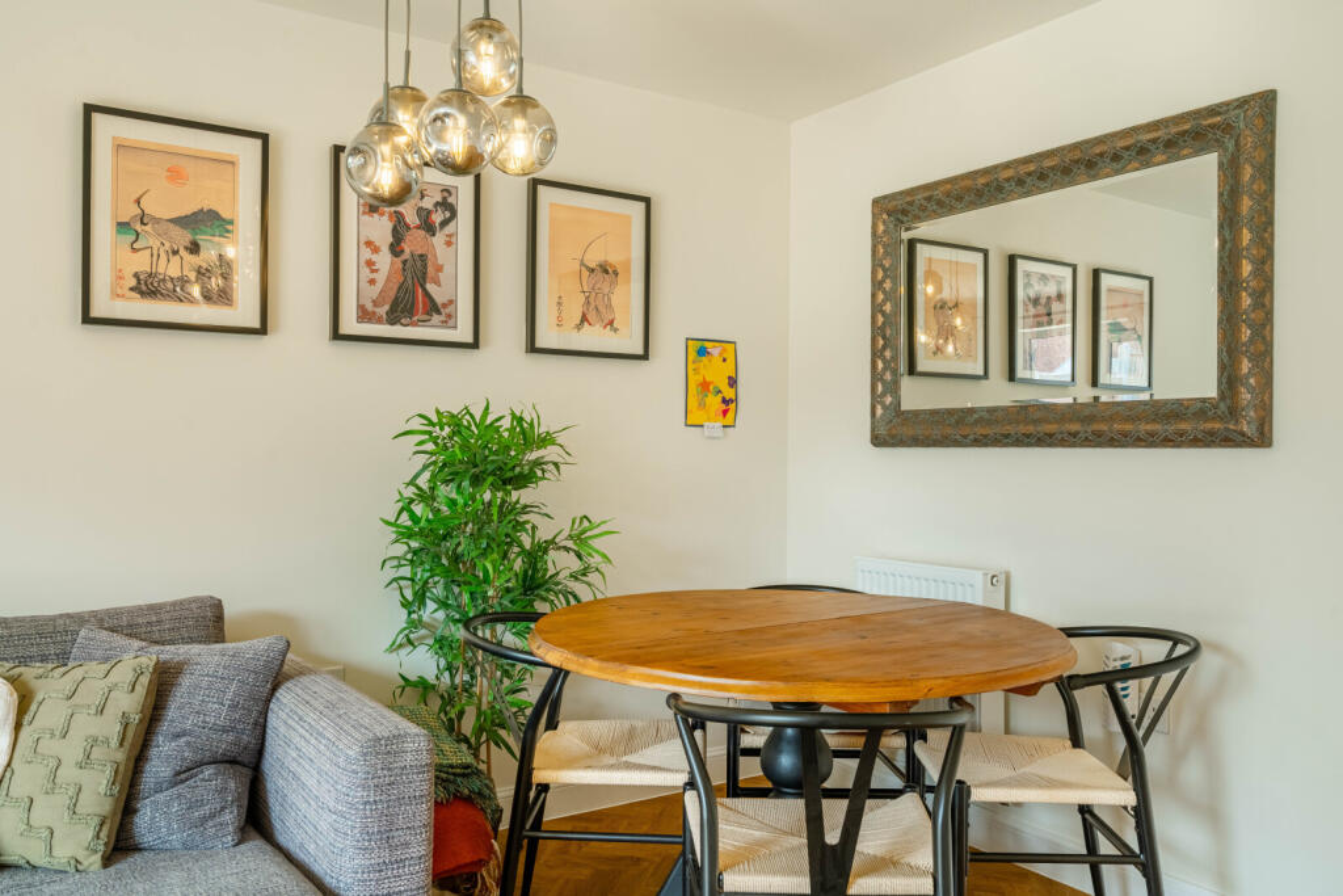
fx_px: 1045
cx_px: 672
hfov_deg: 65.5
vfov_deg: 46.4
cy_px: 448
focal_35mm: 28
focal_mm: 28
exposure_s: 1/125
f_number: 8
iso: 320
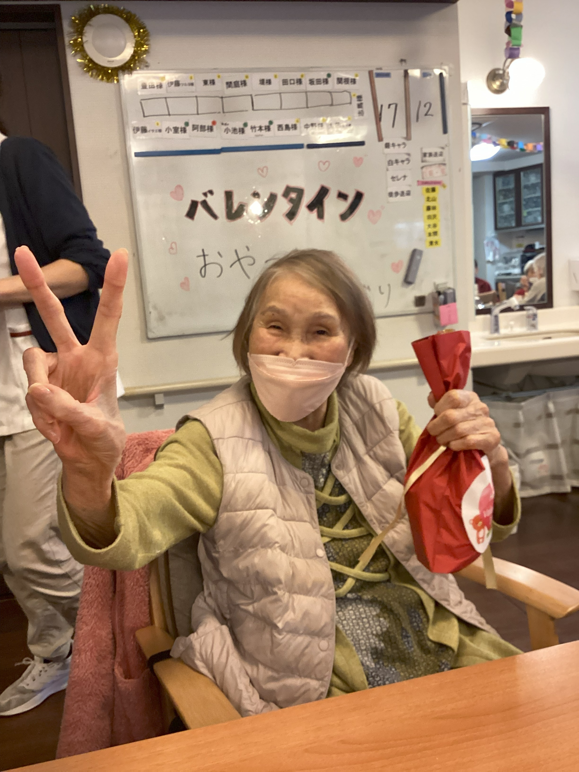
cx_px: 290
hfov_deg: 45.4
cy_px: 386
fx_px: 691
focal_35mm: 31
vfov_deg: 58.4
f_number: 2.4
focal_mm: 3.3
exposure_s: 1/33
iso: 250
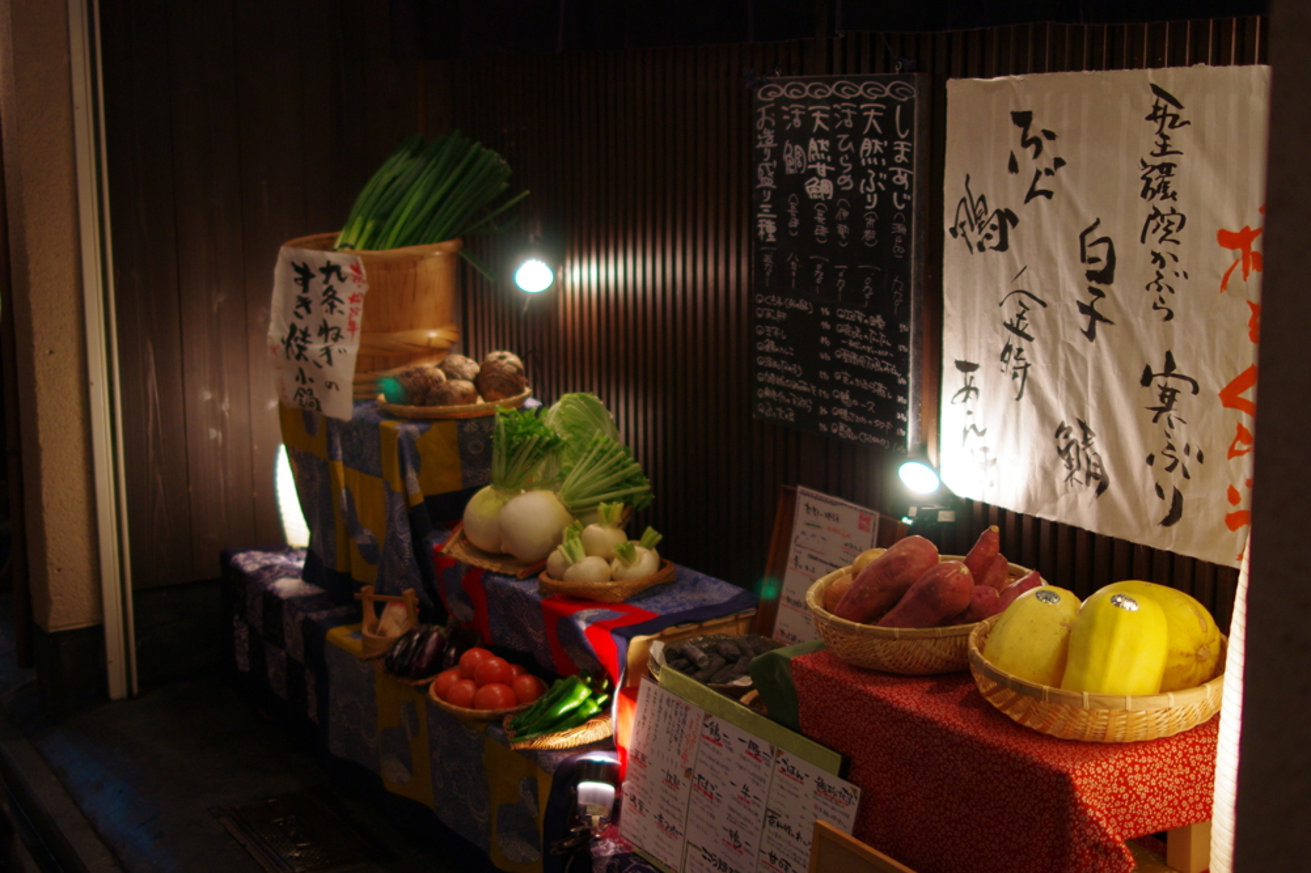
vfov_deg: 28.6
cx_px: 656
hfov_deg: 41.9
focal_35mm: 47
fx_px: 1711
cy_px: 437
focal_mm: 31
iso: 400
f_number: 2
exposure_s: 1/80
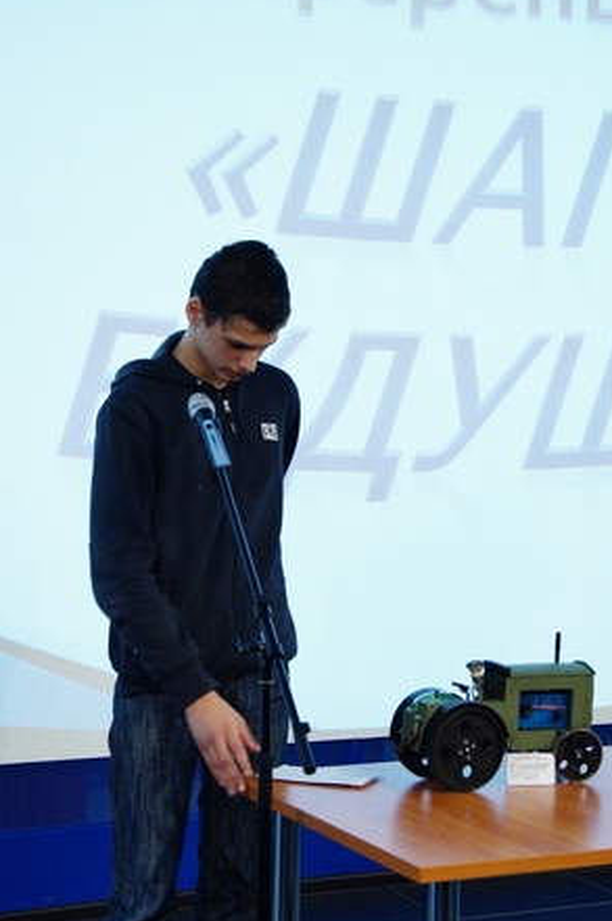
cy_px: 493
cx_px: 331
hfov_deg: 18.5
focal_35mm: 74
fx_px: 1880
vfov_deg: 27.5
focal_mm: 45
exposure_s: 1/20
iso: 1600
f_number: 5.6
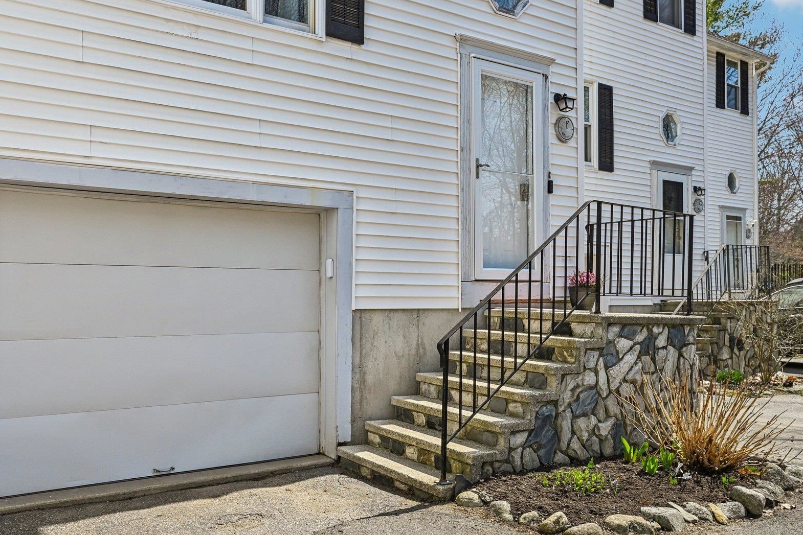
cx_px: 320
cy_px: 279
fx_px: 669
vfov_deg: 43.6
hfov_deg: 61.4
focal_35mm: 30
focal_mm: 23
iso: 400
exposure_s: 1/1000
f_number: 8
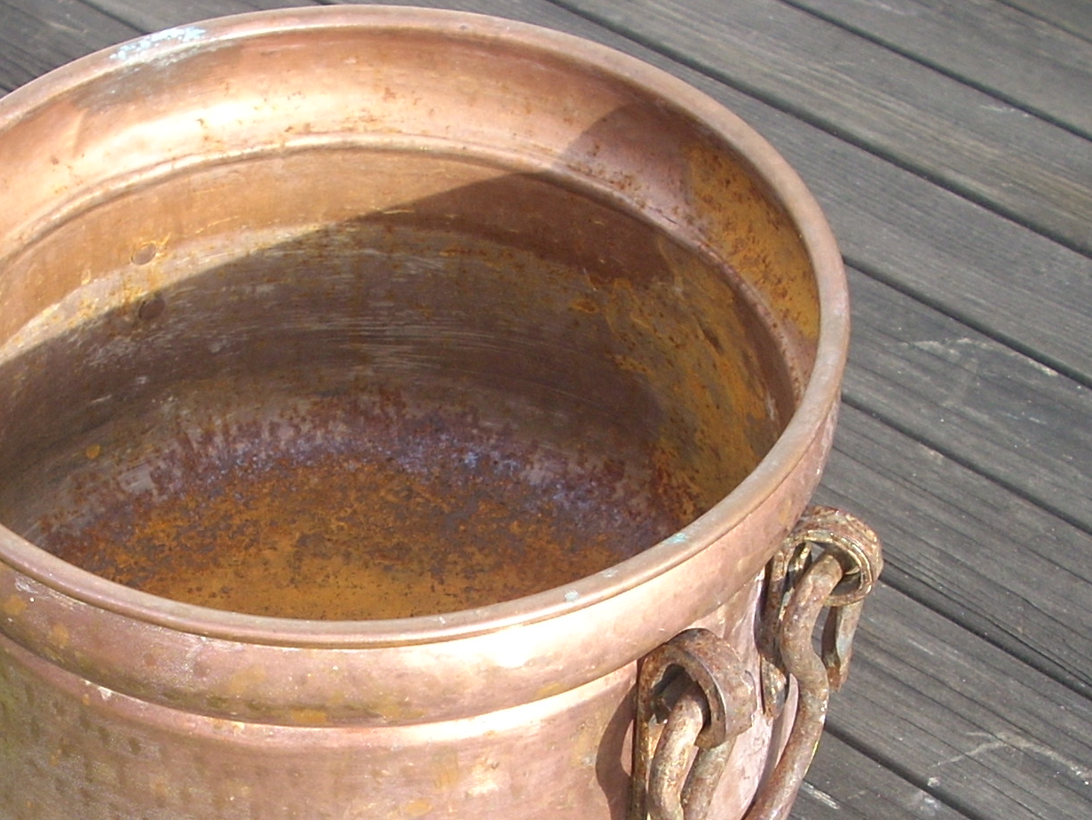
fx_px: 2430
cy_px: 699
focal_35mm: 77
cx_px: 336
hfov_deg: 25.2
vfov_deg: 18.9
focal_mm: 6.2
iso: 64
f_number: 2.8
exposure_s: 1/149
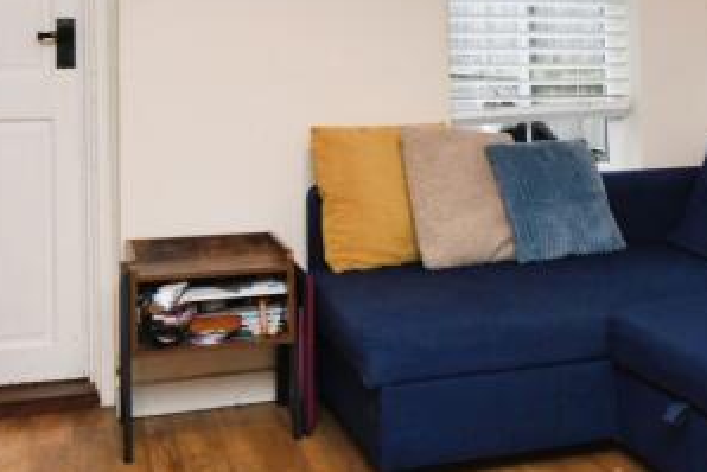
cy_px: 98
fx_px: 1081
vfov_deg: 24.3
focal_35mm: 55
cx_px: 477
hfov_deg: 35.8
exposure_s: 1/60
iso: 800
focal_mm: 16
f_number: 6.3
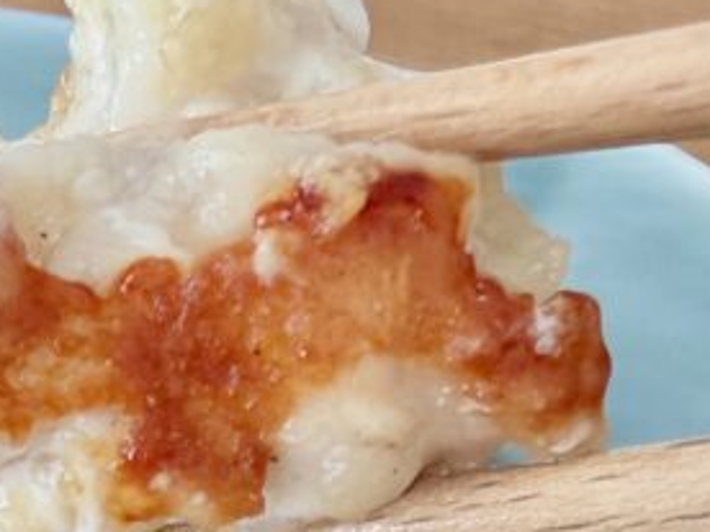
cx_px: -141
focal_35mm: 89
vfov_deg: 14.8
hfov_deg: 20.6
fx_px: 1825
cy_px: 912
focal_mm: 2.22
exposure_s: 1/121
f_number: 2.2
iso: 160
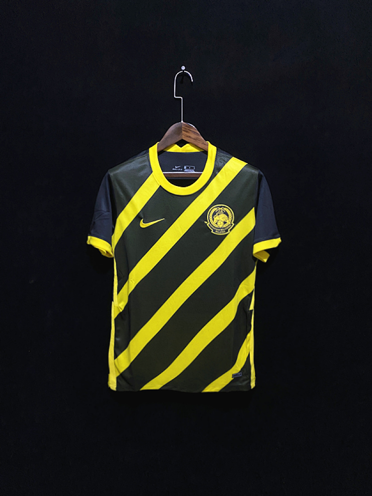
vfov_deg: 67.3
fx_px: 373
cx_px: 186
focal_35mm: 26
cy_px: 248
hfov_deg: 53.1
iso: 400
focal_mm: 4.25
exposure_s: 1/60
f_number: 1.8
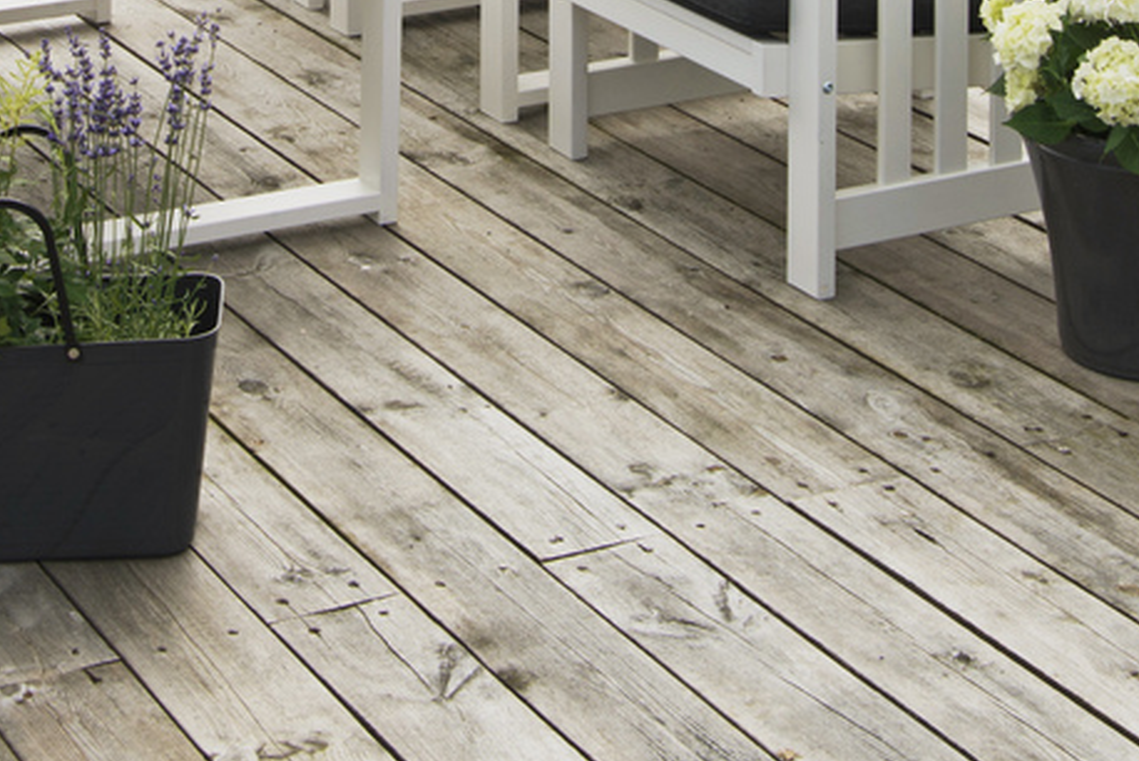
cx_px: 455
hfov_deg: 21.4
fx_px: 3007
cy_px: -300
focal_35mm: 95
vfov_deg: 13.7
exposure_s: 1/160
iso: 100
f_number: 11
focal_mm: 29
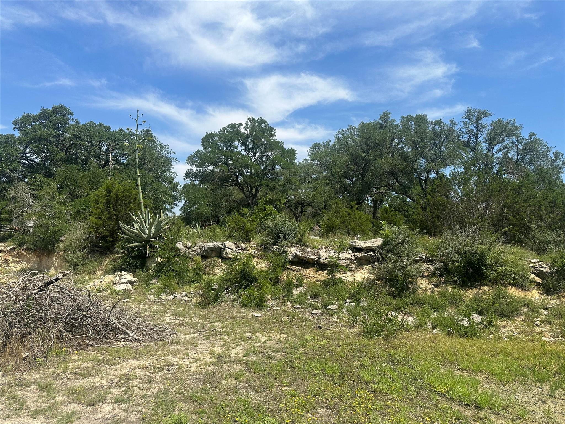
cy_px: 212
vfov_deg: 56.8
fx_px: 392
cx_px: 282
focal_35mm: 24
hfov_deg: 71.6
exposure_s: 1/4545
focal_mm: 6.86
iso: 80
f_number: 1.78
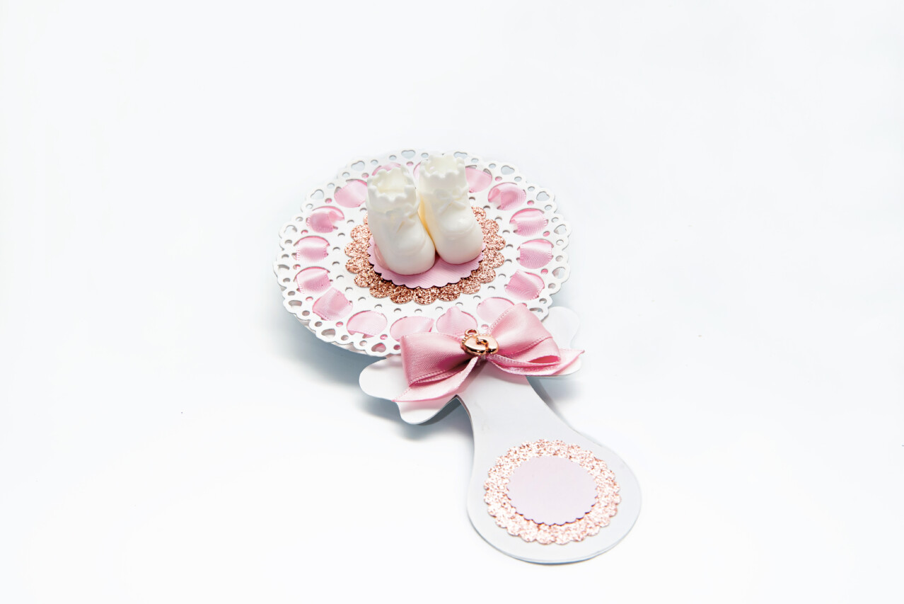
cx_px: 452
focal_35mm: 70
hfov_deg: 28.8
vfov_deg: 19.5
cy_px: 302
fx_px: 1758
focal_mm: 70
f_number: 32
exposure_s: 1/125
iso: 640
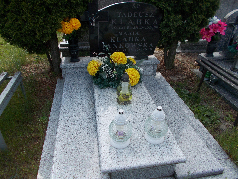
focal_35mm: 26
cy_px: 90
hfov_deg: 67.3
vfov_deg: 53.1
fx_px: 179
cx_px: 119
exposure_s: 1/400
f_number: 3.2
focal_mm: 4.6
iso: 80
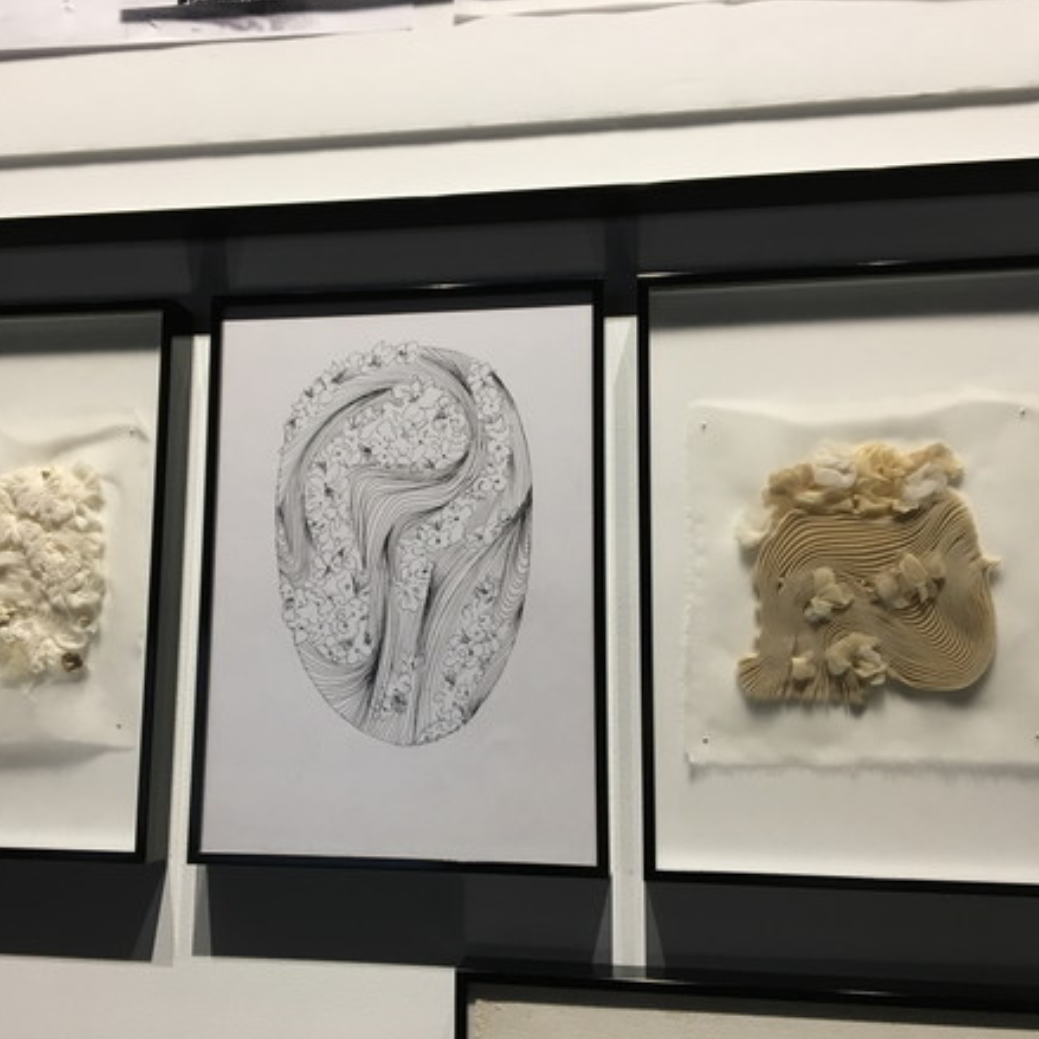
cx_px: 447
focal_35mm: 35
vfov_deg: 47.2
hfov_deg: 47.1
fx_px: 1189
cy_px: 523
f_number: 2.2
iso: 50
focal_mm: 4.15
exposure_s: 1/30
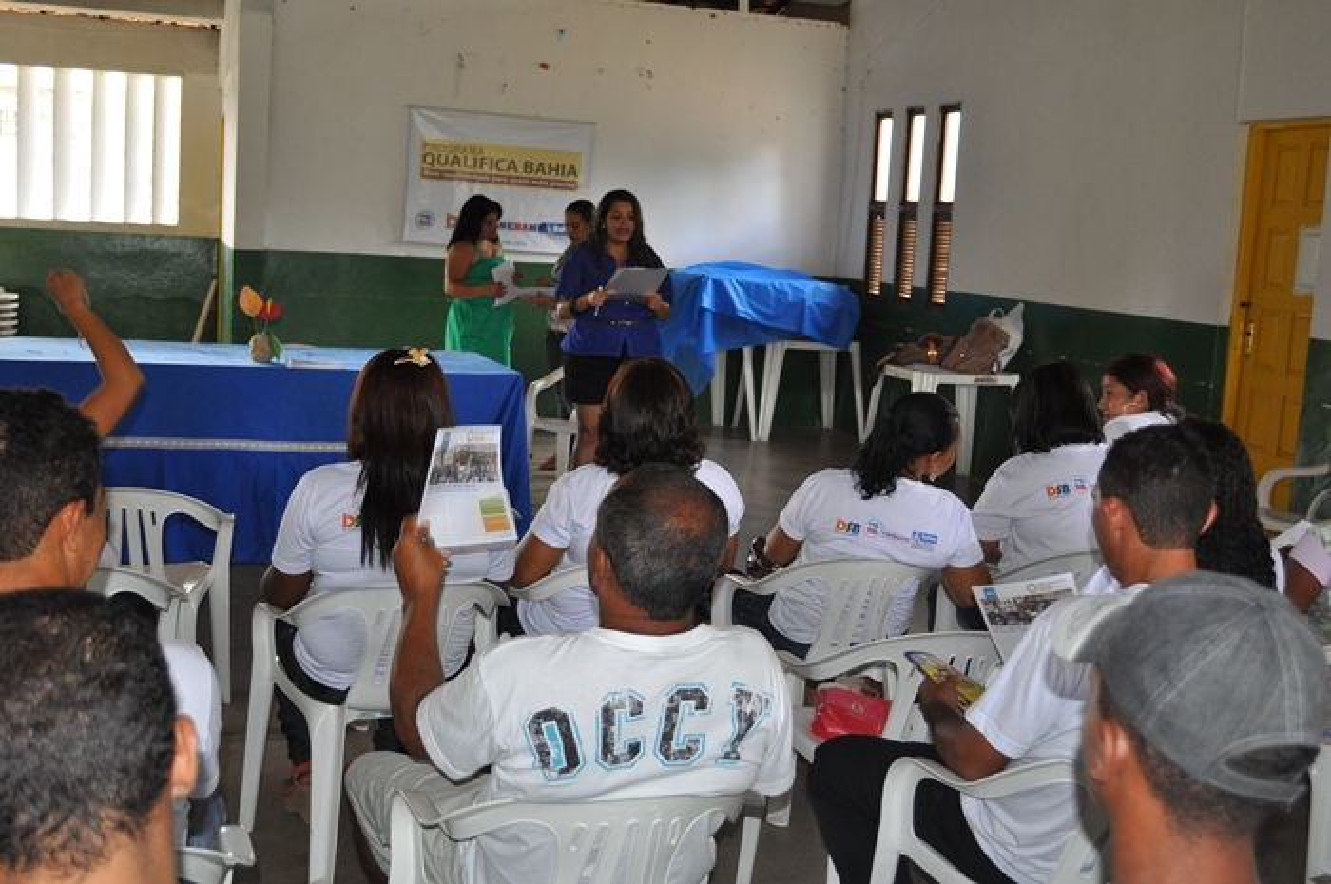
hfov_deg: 46.4
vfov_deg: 31.8
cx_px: 666
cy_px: 442
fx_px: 1551
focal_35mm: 42
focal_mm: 28
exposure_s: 1/60
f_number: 4.5
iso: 800
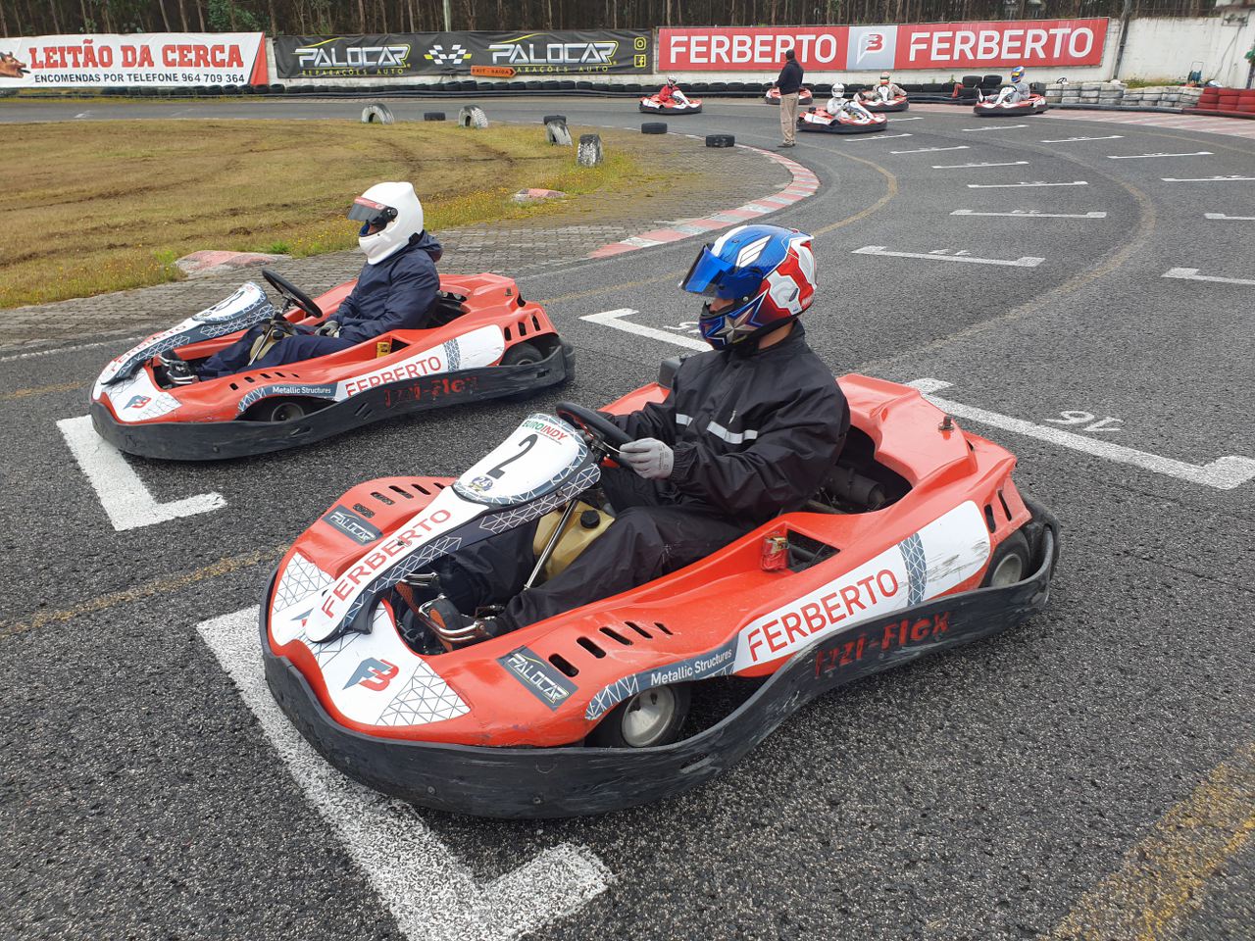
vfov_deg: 53.1
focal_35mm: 26
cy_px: 470
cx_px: 628
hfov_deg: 67.3
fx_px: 943
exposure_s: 1/412
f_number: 2.4
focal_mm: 4.3
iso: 50
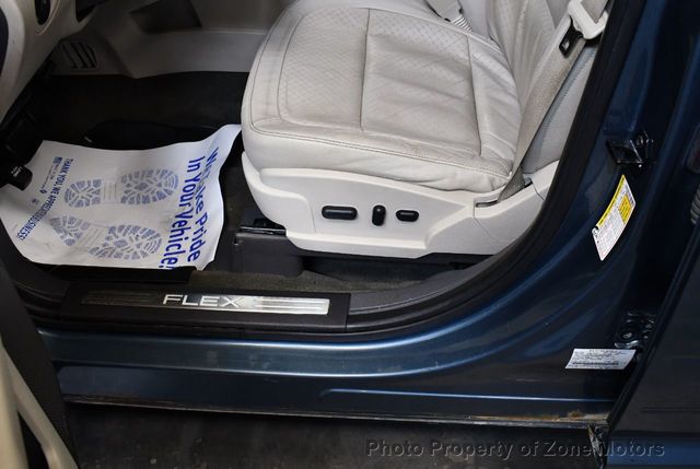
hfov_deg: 53.1
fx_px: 701
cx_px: 350
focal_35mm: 36
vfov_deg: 37.0
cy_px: 234
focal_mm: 18
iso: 1100
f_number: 3.5
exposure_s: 1/125
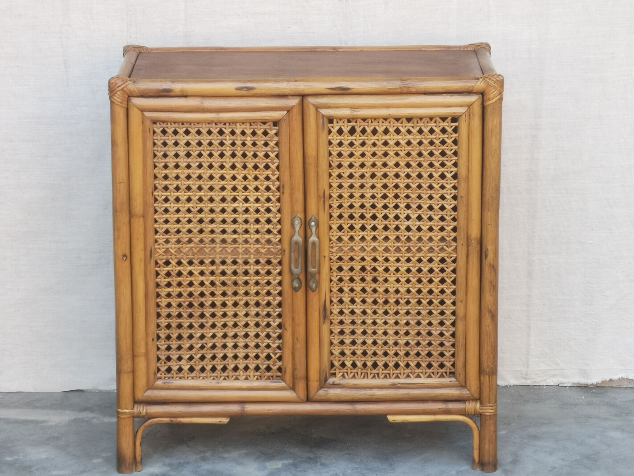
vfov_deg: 11.7
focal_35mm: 127
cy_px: 238
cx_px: 317
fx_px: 2326
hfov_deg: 15.5
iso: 50
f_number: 2.4
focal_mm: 7.48
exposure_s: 1/50
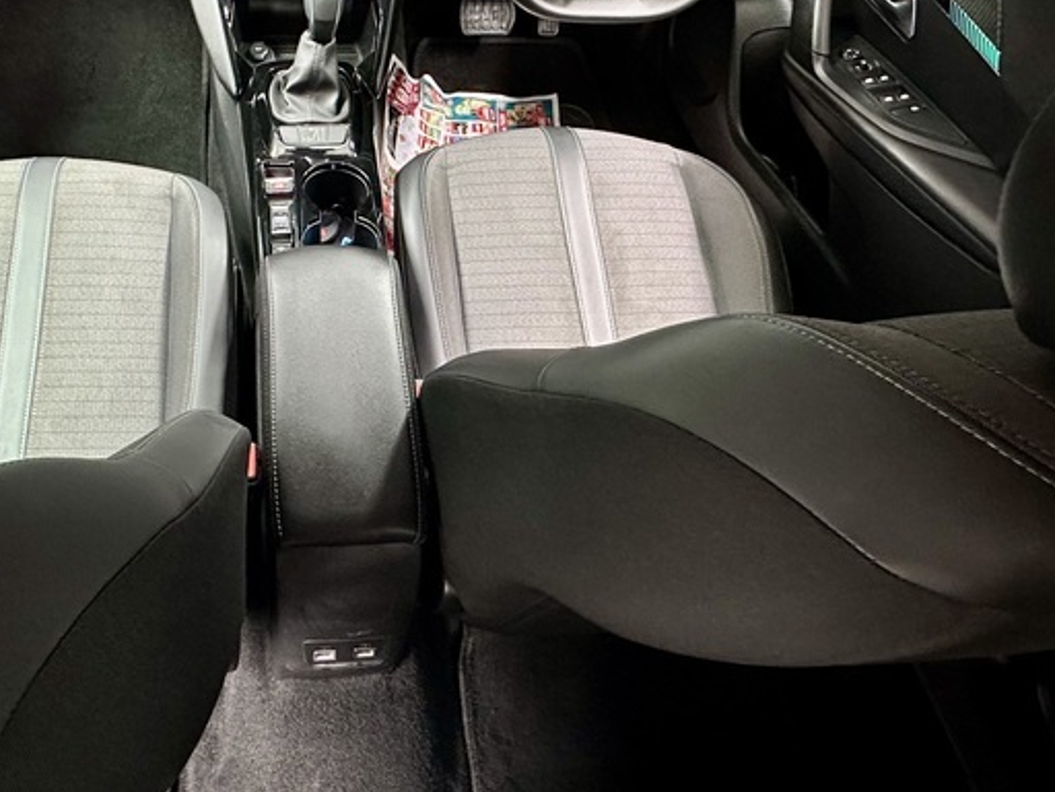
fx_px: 853
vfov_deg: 49.3
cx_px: 334
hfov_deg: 61.6
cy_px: 301
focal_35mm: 28
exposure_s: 1/60
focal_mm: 2.22
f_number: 2.2
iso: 640
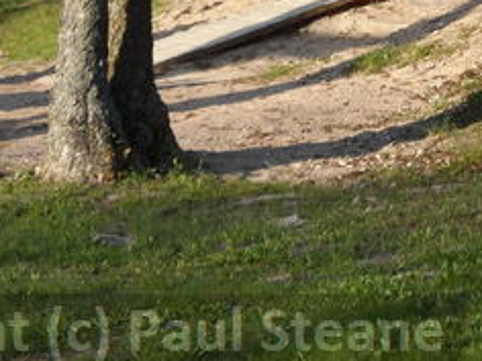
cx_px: 562
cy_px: -220
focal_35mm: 235
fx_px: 3272
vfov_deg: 6.2
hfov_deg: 8.3
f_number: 4.6
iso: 80
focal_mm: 12.8
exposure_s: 1/180
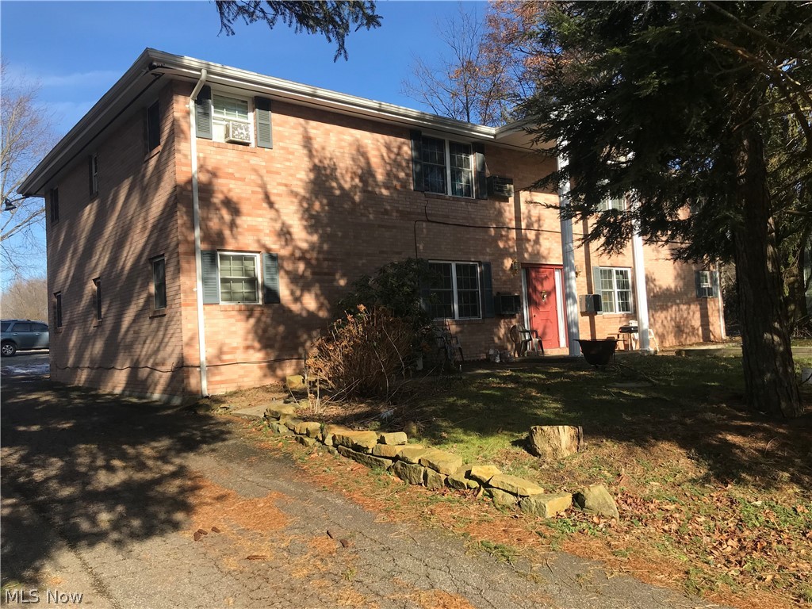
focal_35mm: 28
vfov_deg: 49.7
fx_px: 657
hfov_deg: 63.4
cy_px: 304
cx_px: 406
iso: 20
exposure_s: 1/1389
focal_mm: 3.99
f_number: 1.8
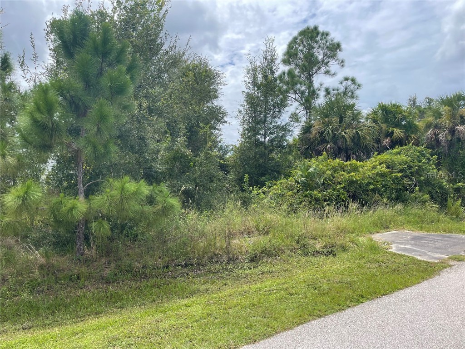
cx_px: 232
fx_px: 336
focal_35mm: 25
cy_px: 174
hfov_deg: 69.4
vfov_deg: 54.9
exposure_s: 1/2545
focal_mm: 5.1
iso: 32
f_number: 1.6
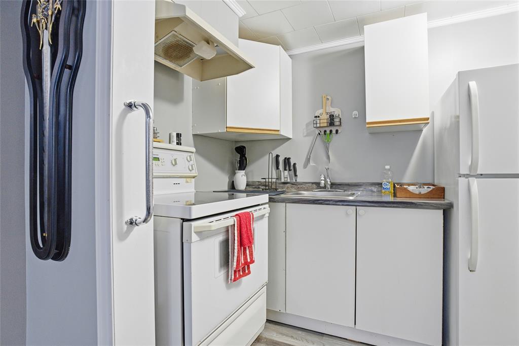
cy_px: 173
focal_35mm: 18
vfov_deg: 67.3
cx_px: 260
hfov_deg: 90.0
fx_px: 259
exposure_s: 1/3.33
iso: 100
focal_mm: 18
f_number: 6.3
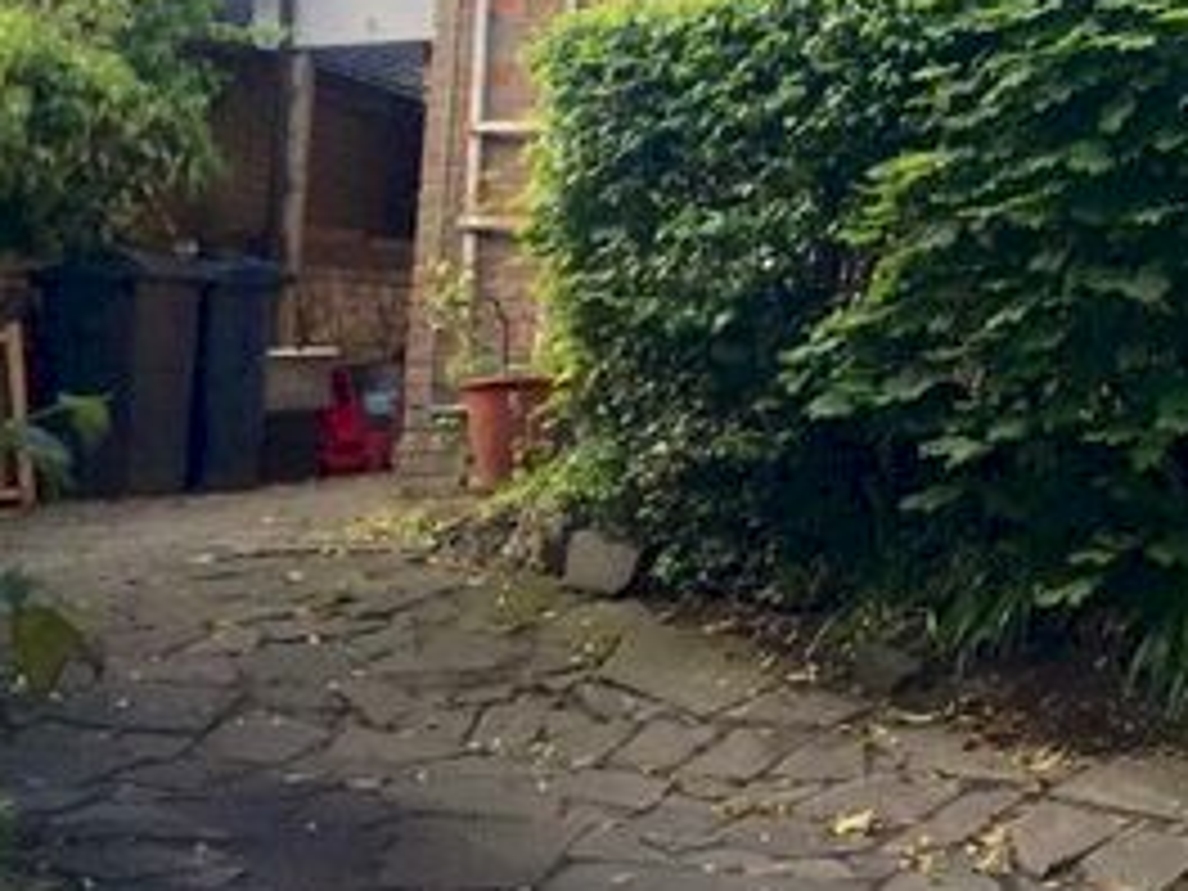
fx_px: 2643
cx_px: 1422
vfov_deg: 18.2
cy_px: -173
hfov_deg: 23.2
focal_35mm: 77
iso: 32
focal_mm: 4.15
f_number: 2.2
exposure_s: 1/628
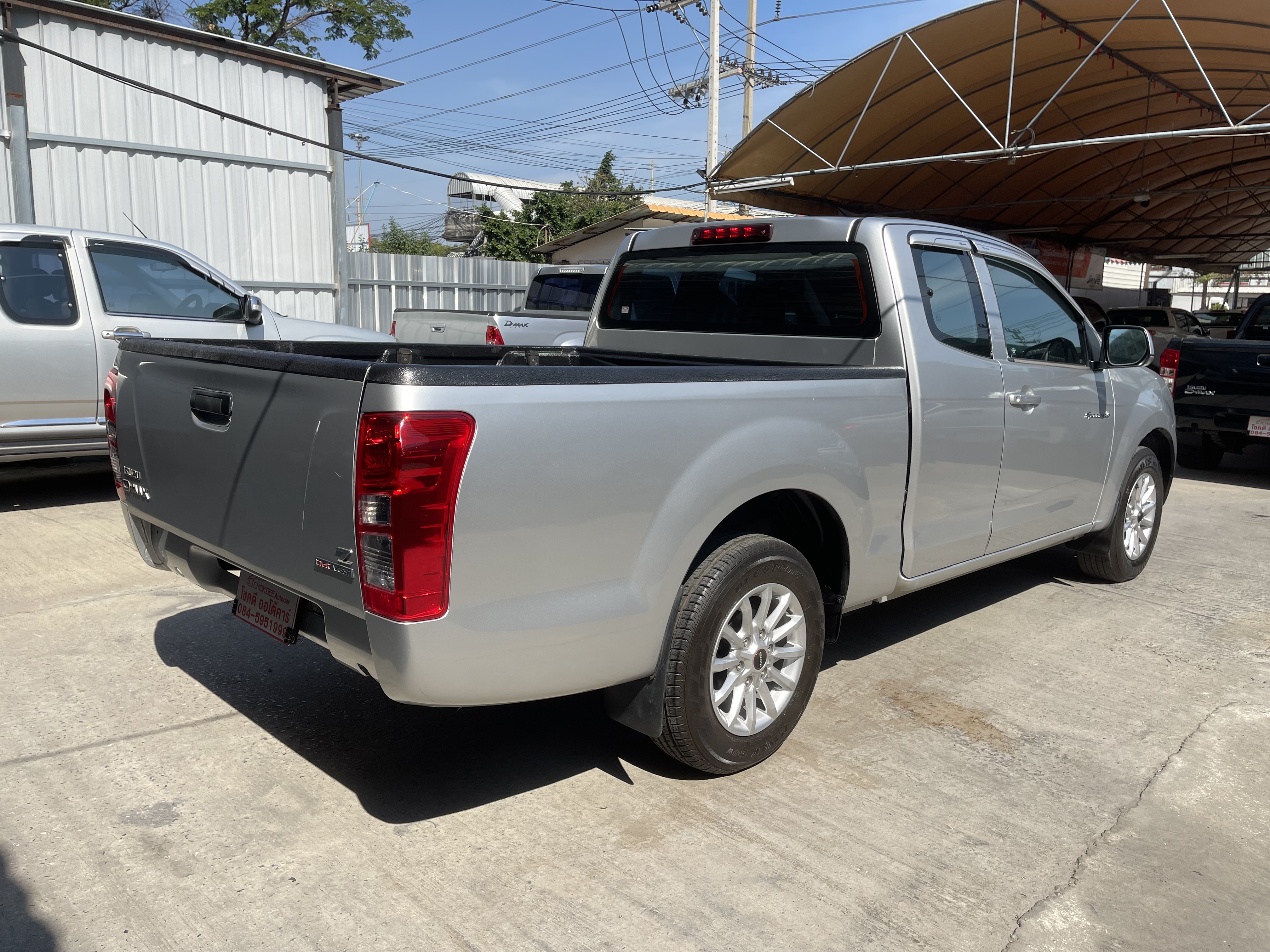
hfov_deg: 69.4
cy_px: 476
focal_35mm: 25
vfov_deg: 54.9
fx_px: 917
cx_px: 635
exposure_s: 1/3559
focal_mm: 5.1
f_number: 1.6
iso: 32
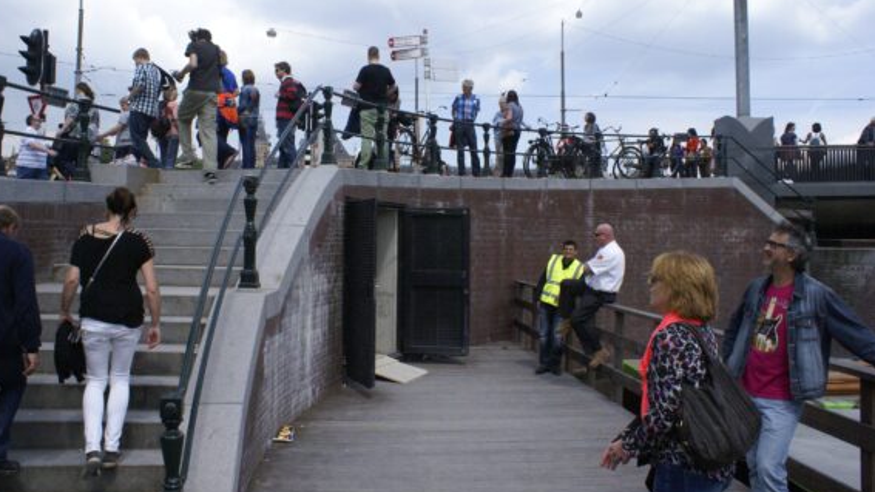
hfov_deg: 64.3
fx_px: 696
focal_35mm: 30
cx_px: 418
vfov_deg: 38.8
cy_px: 207
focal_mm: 18
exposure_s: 1/1000
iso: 800
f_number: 11
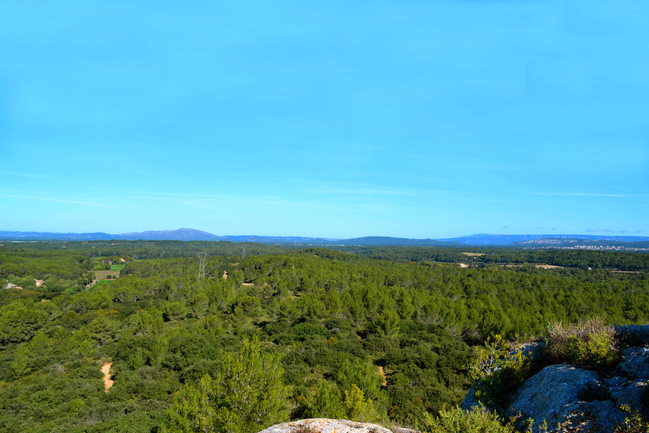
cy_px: 216
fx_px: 487
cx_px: 324
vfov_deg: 47.9
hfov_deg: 67.4
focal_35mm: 27
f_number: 11
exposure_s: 1/400
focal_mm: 18
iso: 400
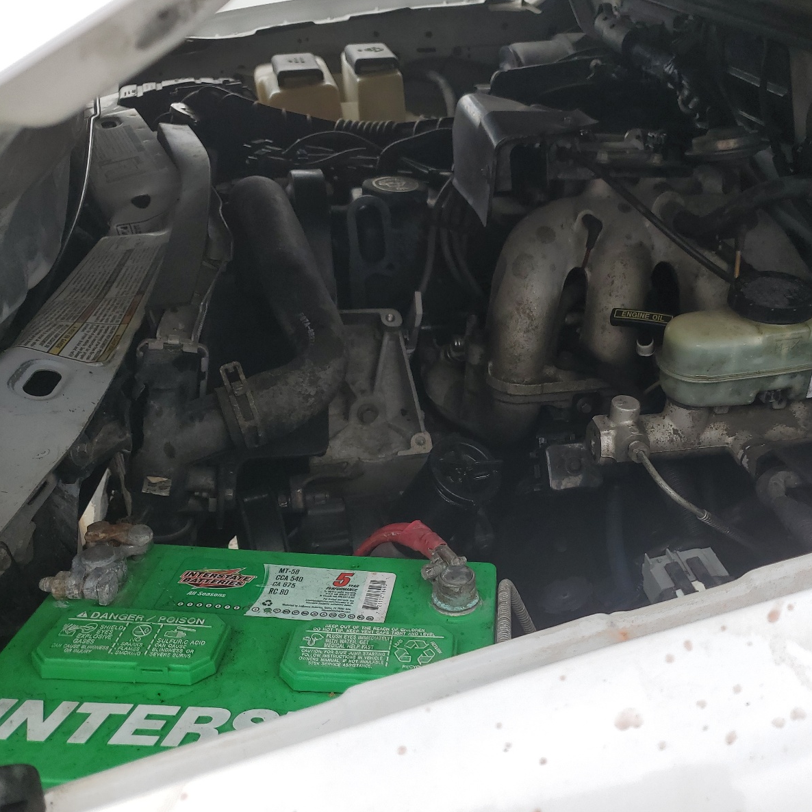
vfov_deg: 52.5
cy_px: 407
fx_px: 823
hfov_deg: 51.5
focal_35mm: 31
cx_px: 546
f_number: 1.5
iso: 50
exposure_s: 1/1250
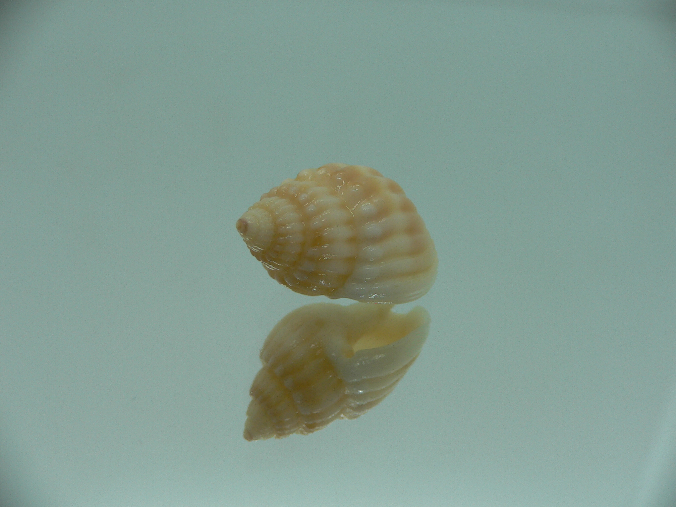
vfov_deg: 40.7
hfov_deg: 52.6
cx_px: 338
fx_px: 683
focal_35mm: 35
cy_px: 254
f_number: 2.8
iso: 80
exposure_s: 1/80
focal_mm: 4.6
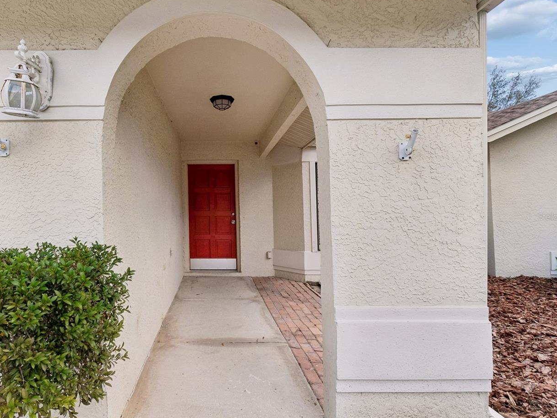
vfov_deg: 68.7
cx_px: 212
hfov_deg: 83.2
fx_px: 306
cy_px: 217
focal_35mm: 19
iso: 100
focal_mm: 10
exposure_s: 1/250
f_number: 7.1
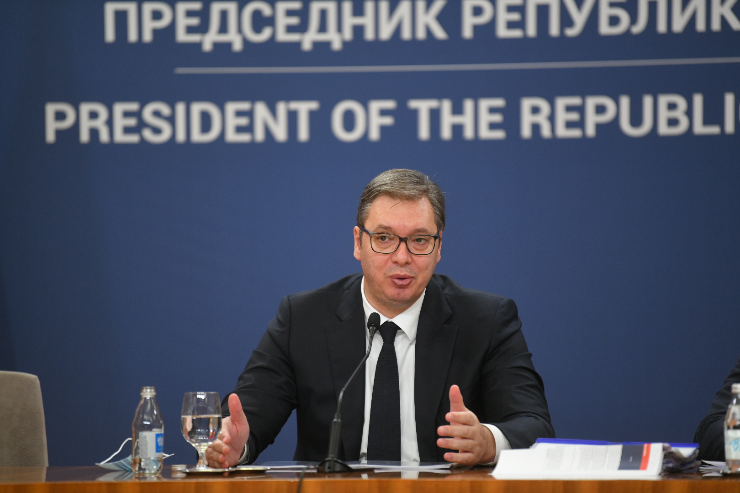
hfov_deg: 10.3
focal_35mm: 200
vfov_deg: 6.9
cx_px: 370
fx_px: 4111
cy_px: 246
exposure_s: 1/320
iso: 1600
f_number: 2.8
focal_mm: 200
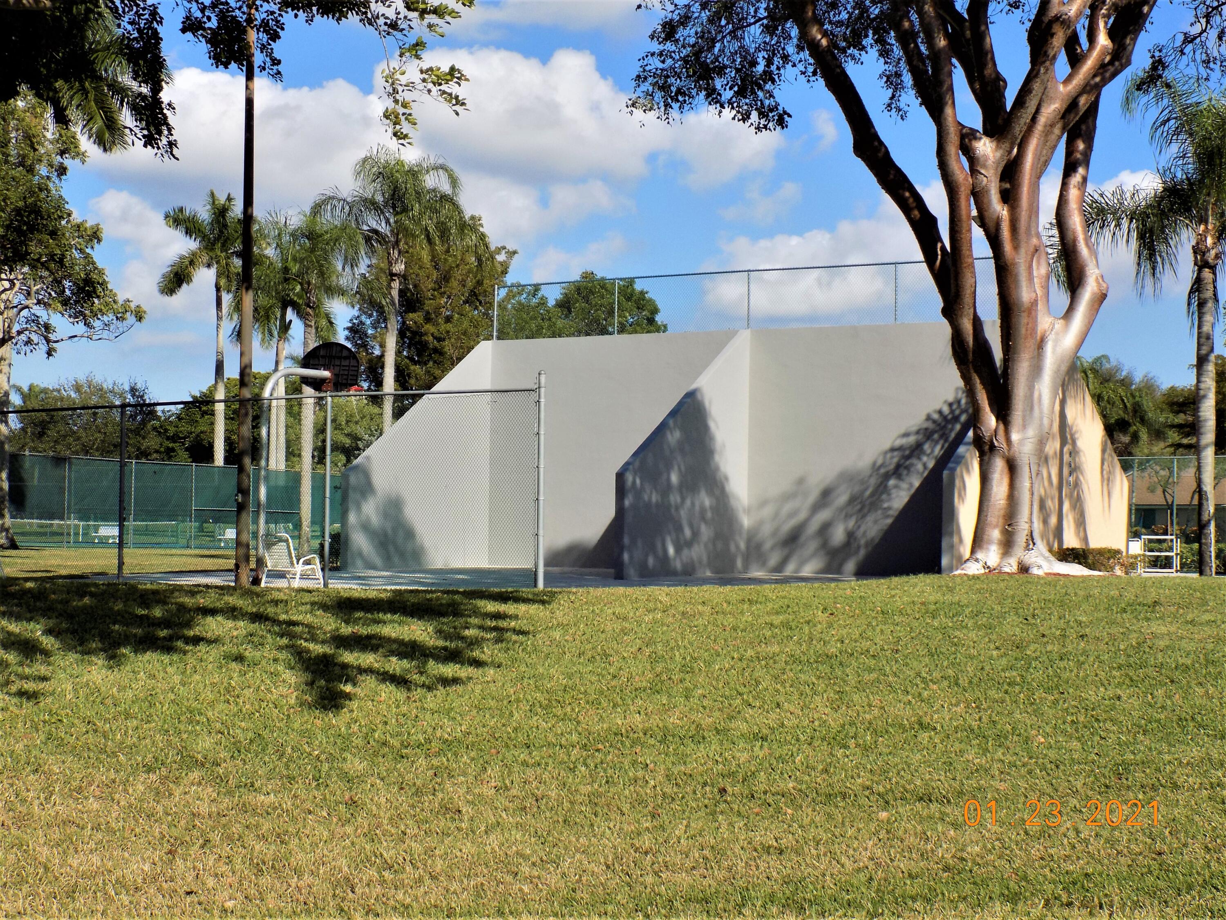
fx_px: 1842
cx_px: 613
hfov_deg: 36.8
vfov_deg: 28.0
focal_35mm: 52
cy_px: 460
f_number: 3.9
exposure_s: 1/1000
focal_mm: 9.3
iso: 80
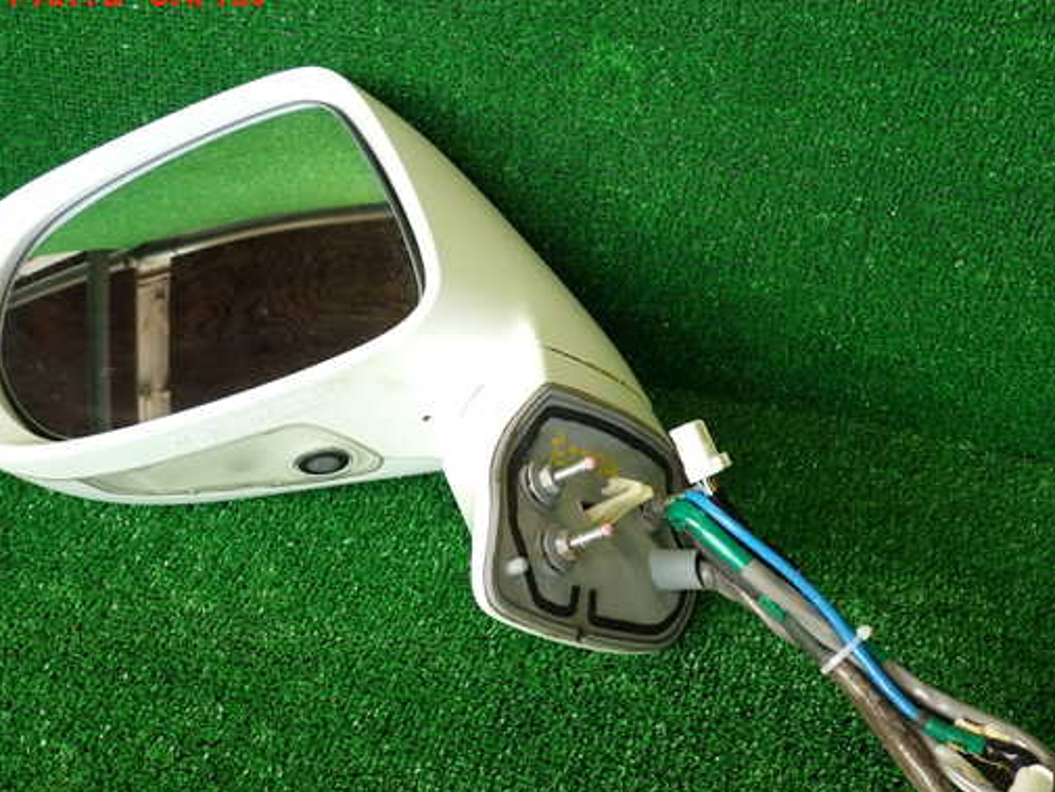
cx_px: 510
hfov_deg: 49.0
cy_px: 437
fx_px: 1158
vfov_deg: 37.7
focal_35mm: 38
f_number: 2.4
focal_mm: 5.79
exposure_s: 1/60
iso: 100
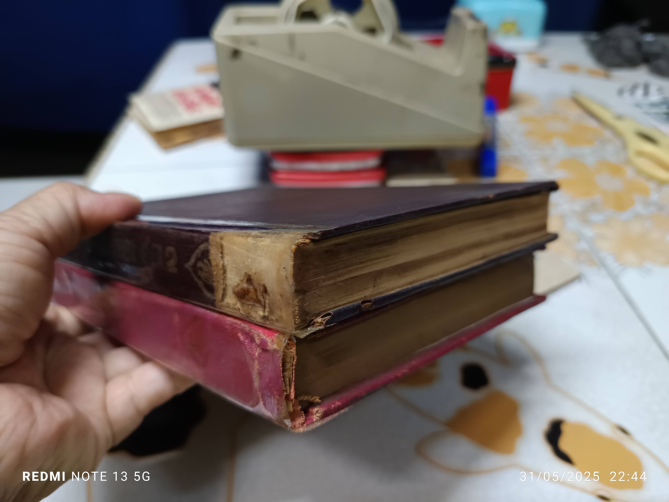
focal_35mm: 24
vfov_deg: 56.8
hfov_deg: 71.6
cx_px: 334
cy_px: 251
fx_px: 464
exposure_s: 1/25
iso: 1370
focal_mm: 5.31
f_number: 1.7
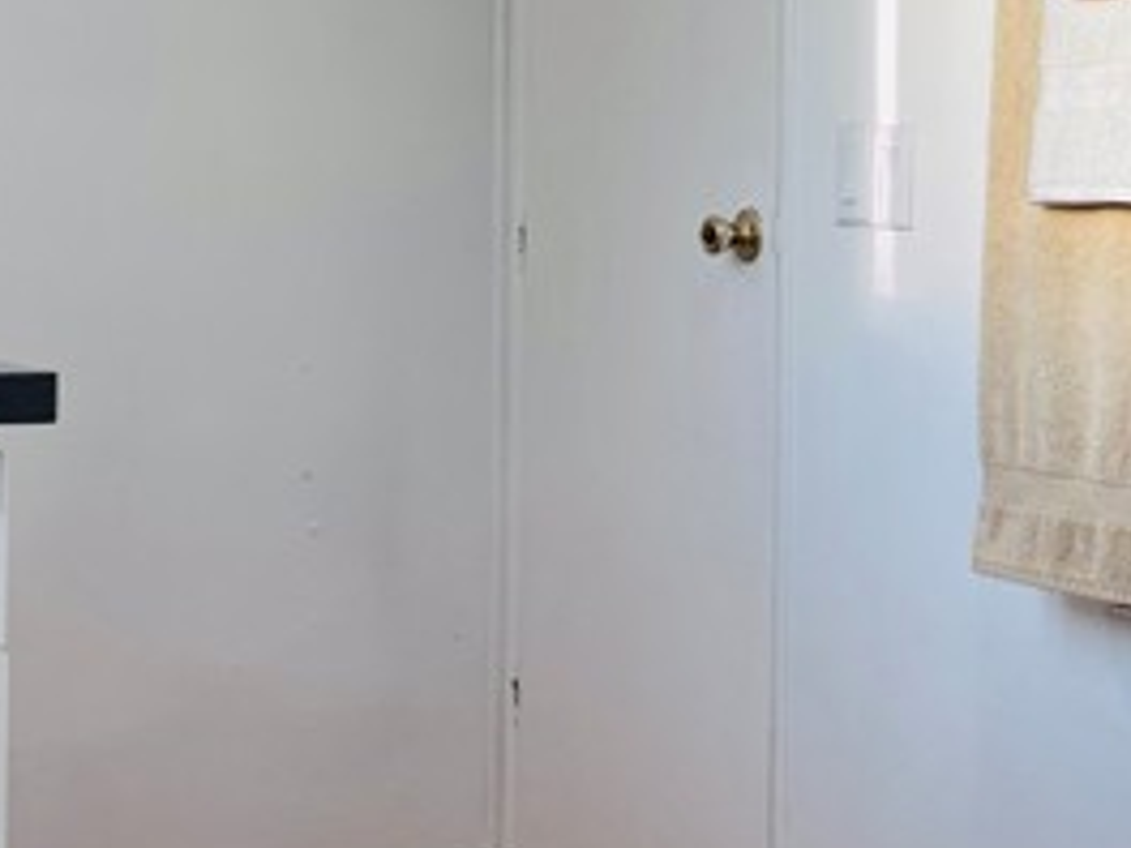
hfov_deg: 30.3
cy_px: 253
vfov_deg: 23.1
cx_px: 831
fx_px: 2058
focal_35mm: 63
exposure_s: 1/264
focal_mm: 5.7
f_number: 1.5
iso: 40
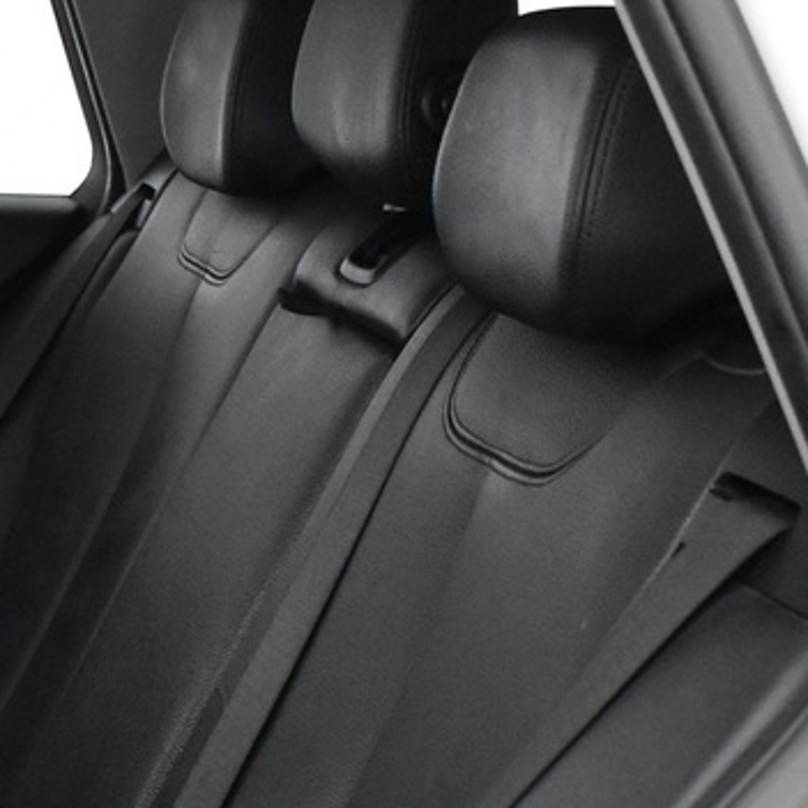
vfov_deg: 15.9
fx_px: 2799
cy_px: 905
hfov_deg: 15.0
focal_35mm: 106
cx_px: -457
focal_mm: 18
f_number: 3.5
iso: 3200
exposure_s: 1/30
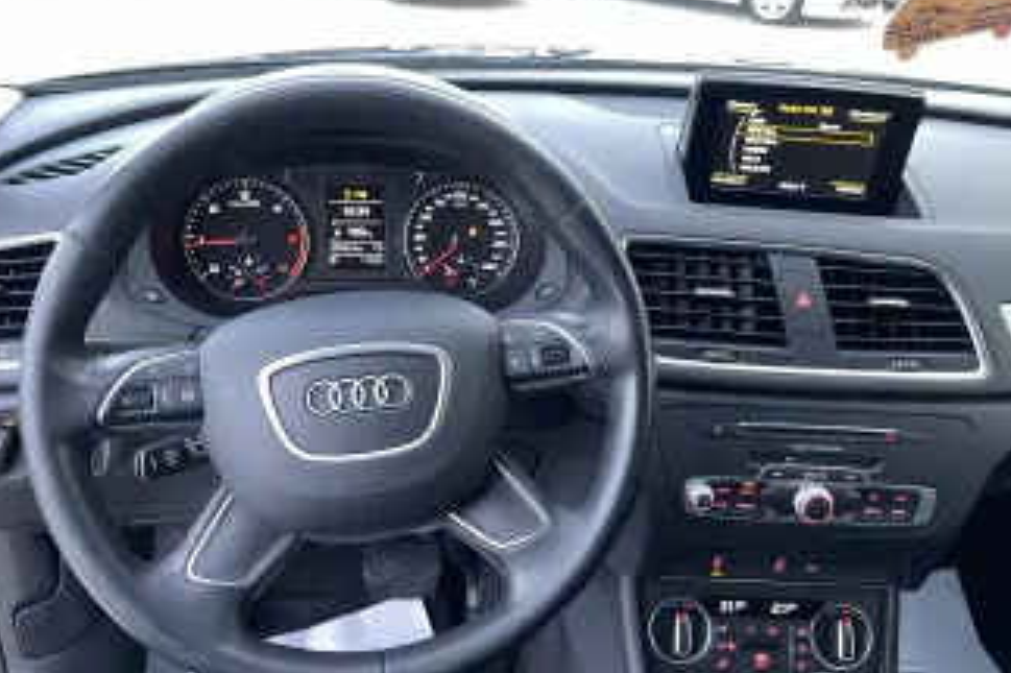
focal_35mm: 29
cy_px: 347
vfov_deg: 44.9
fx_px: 814
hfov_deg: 63.7
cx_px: 498
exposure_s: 1/60
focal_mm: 5.1
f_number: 1.6
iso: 320
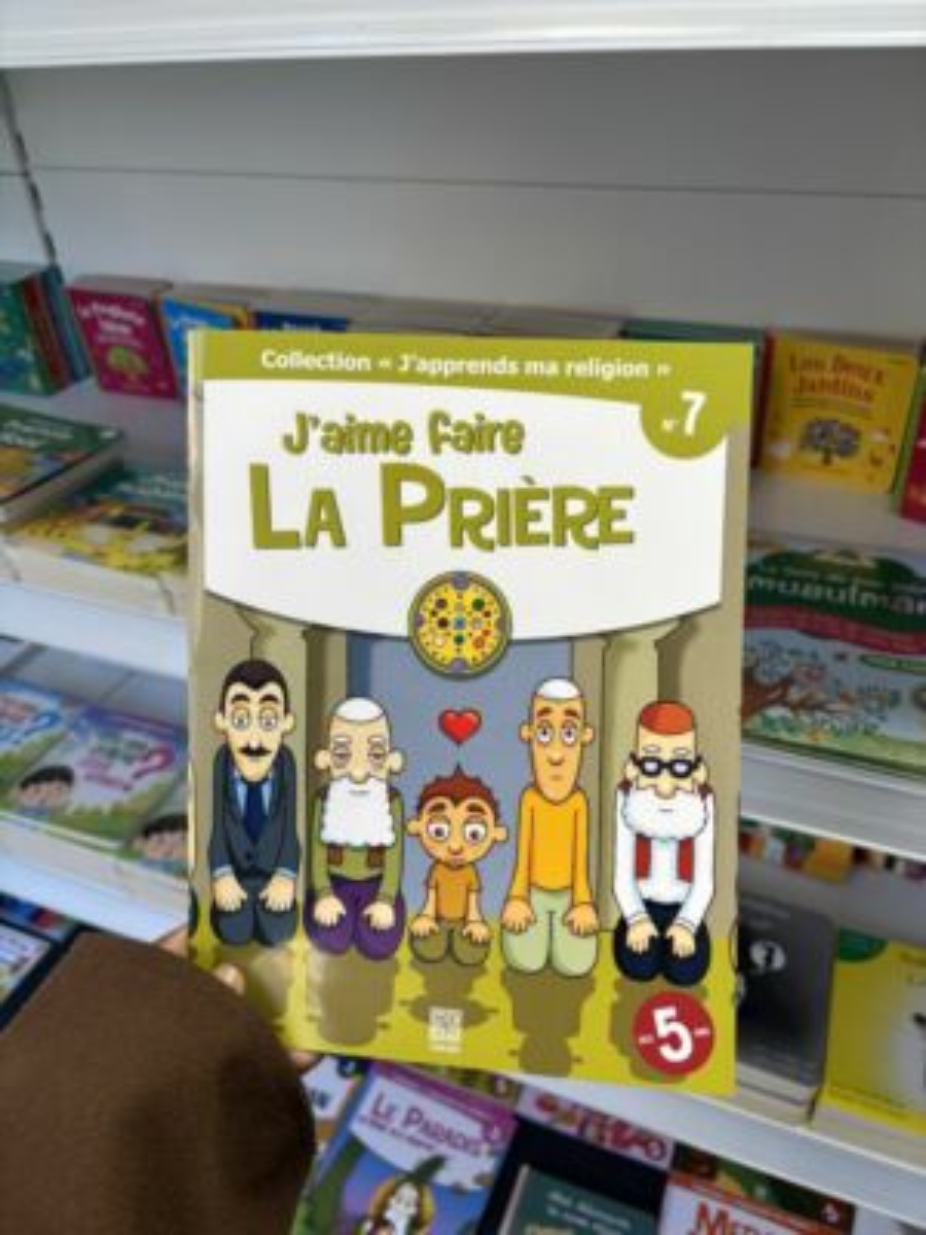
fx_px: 927
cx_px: 463
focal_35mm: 26
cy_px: 618
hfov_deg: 53.1
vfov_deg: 67.3
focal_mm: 5.96
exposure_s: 1/100
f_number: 1.6
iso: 64
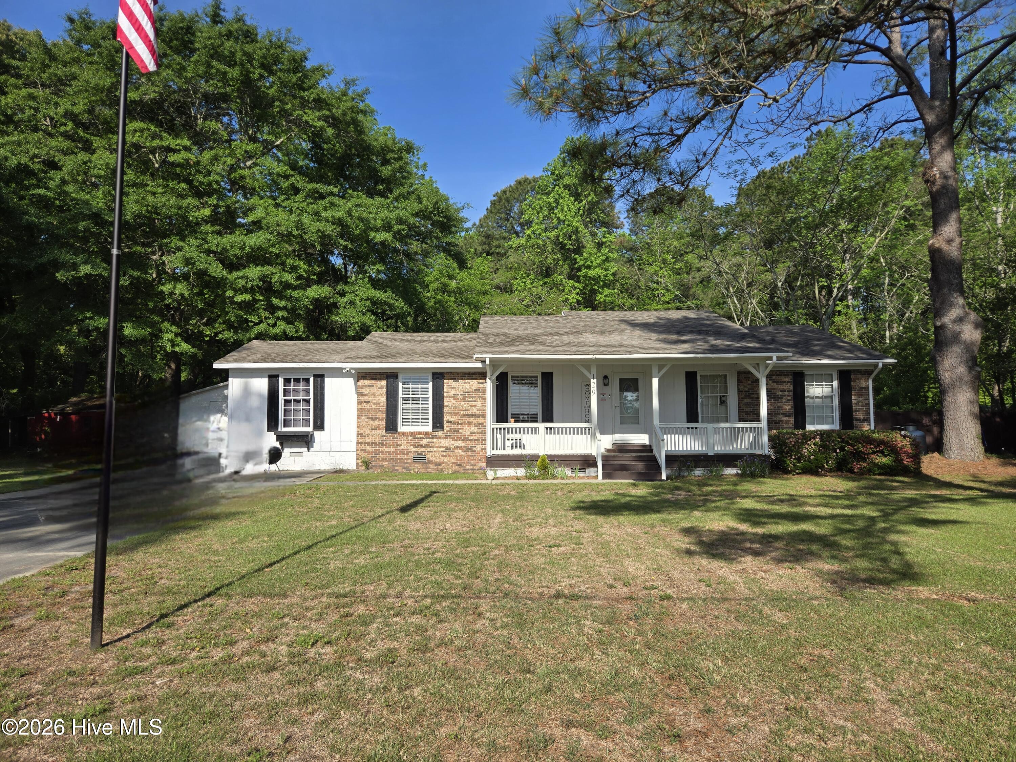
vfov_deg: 58.9
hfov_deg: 73.9
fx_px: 675
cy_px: 381
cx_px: 508
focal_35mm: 23
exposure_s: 1/1667
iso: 25
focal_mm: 5.4
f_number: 1.8
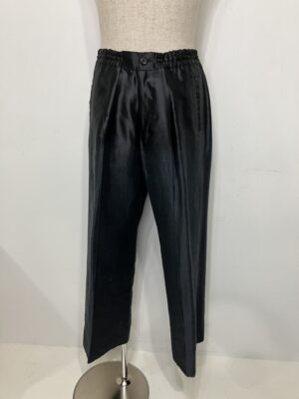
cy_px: 200
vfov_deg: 63.4
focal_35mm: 28
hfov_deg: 49.7
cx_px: 150
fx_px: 322
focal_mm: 3.99
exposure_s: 1/50
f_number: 1.8
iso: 125
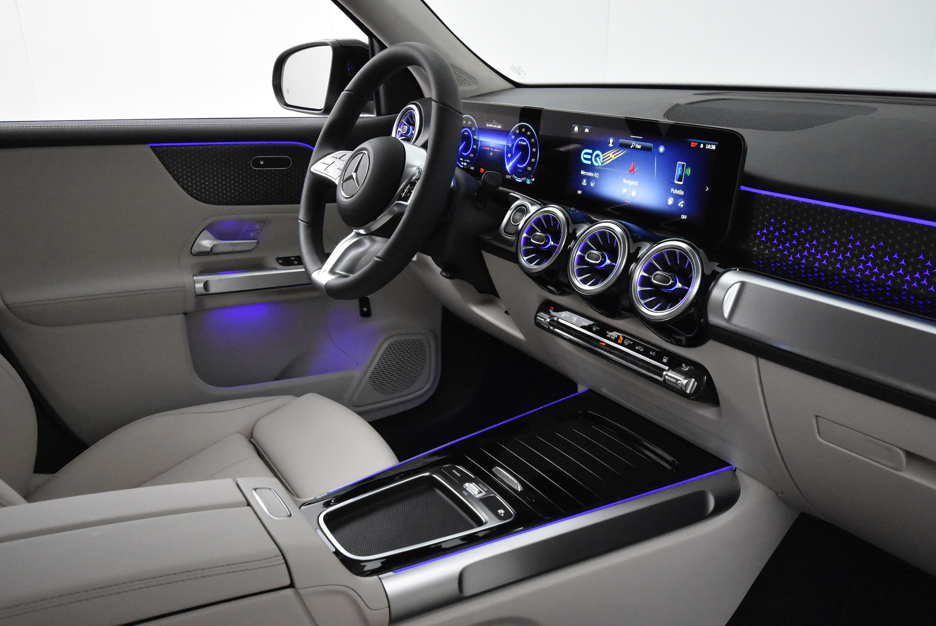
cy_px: 313
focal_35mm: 30
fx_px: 781
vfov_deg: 43.7
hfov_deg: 61.9
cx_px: 468
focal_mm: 20
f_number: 5.6
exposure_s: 1/60
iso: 8000
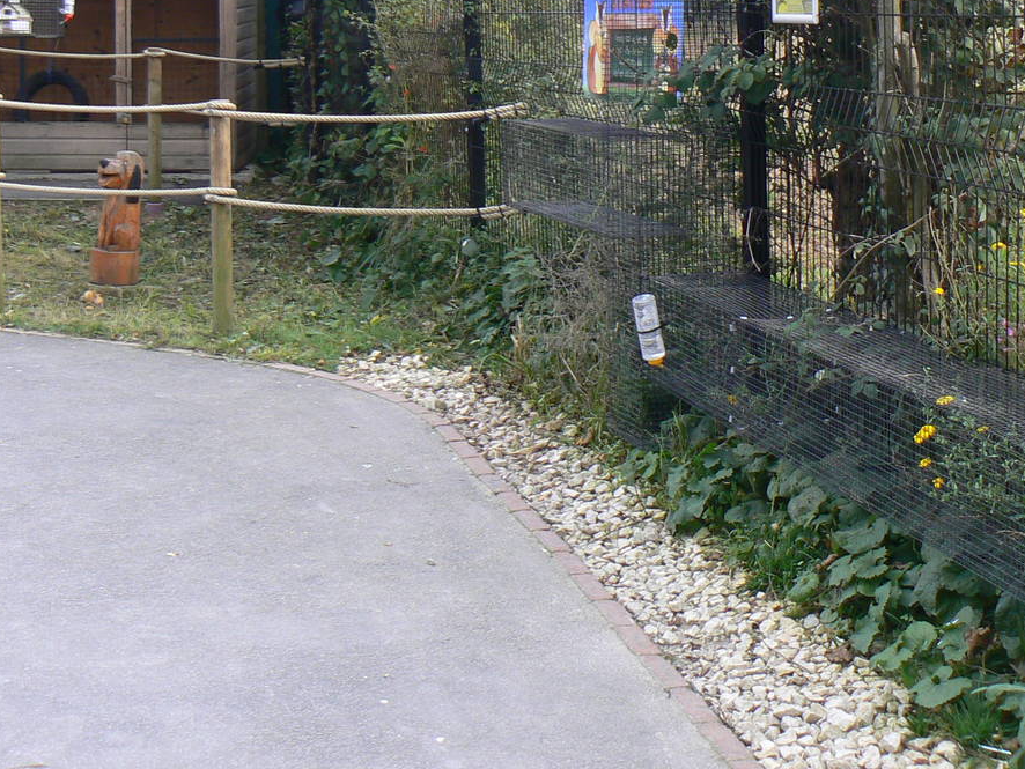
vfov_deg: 22.1
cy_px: 84
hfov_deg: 29.7
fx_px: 1925
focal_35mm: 65
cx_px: 654
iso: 80
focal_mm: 6
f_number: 4
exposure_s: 1/60
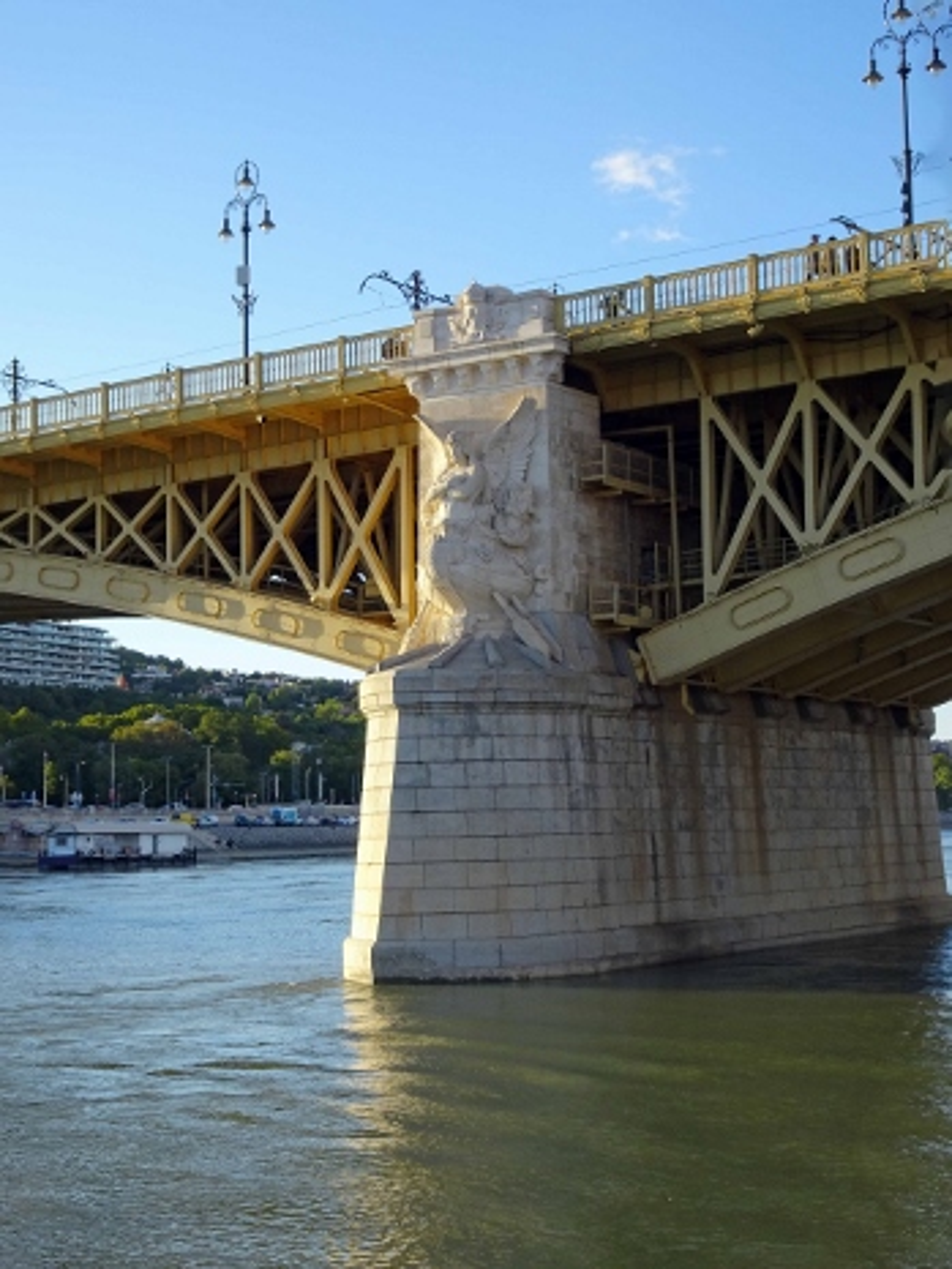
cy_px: 634
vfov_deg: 34.3
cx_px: 476
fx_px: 2053
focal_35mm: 56
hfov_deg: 26.1
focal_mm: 9.52
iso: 80
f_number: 4.5
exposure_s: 1/200
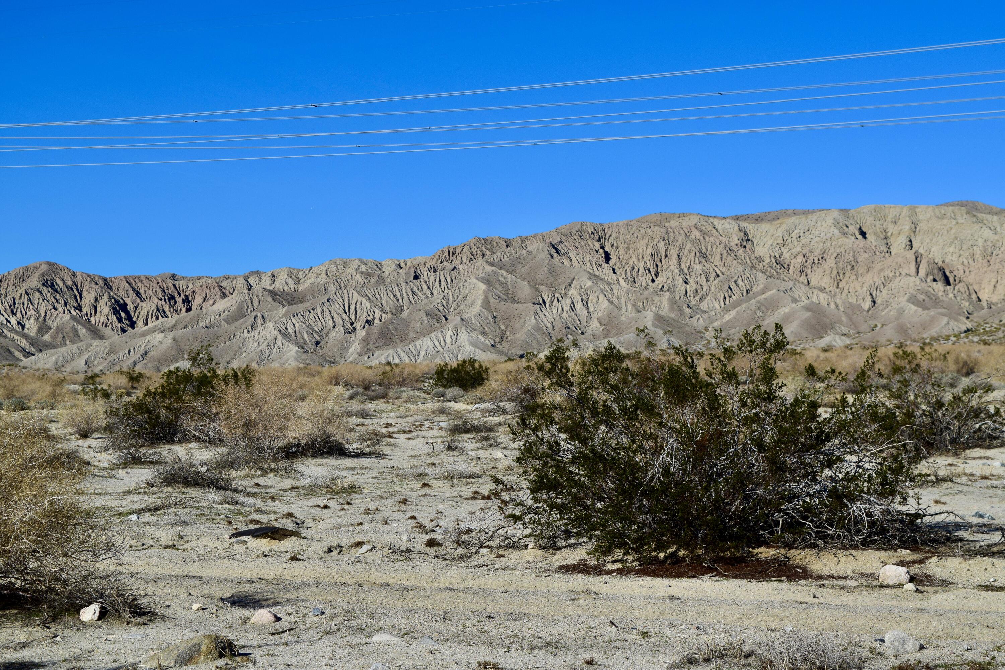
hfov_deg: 24.6
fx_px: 2303
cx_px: 502
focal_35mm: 82
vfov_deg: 16.6
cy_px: 335
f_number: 9
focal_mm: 55
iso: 200
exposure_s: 1/800
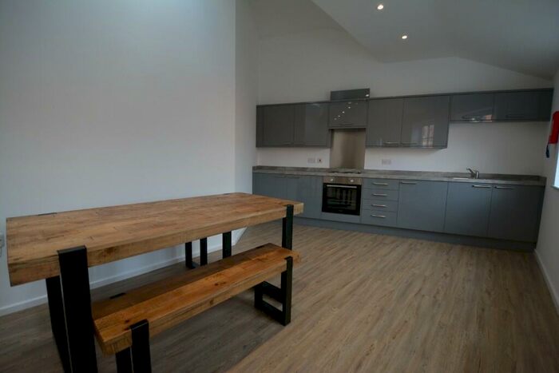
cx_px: 280
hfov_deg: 100.4
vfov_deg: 77.4
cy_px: 186
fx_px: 233
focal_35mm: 15
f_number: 4
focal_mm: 10
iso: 640
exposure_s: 1/320
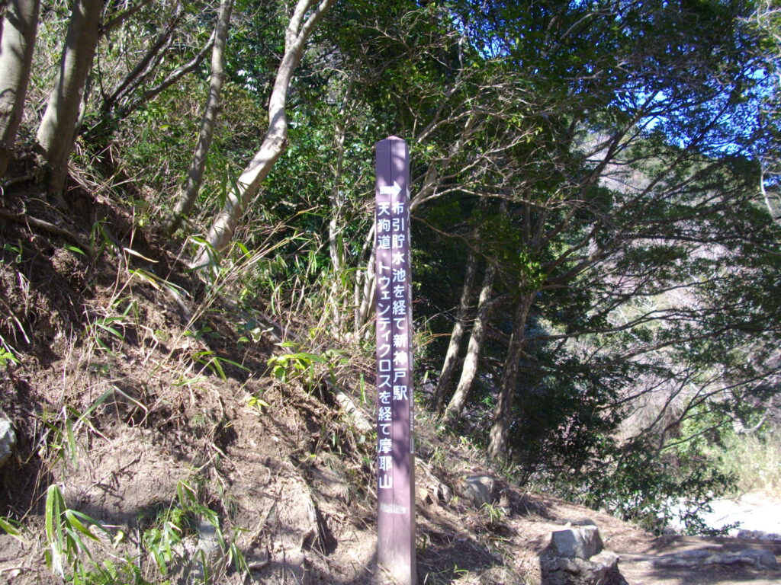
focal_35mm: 37
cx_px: 390
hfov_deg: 50.1
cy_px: 292
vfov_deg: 38.7
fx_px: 835
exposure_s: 1/200
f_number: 2.8
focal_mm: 6.2
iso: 100
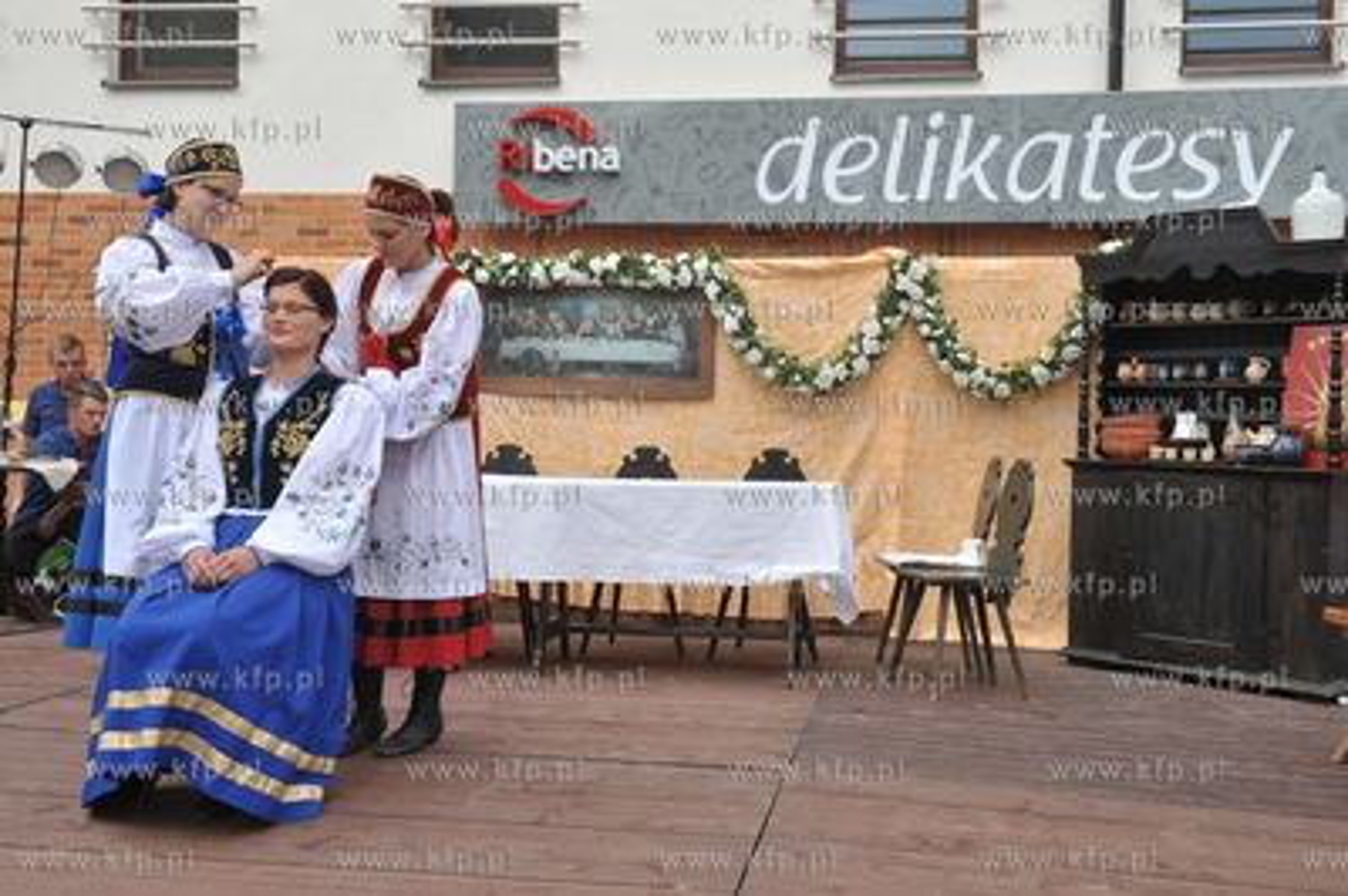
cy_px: 448
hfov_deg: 48.5
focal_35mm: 40
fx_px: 1497
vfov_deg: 33.3
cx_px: 674
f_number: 9
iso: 400
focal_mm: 40
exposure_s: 1/250
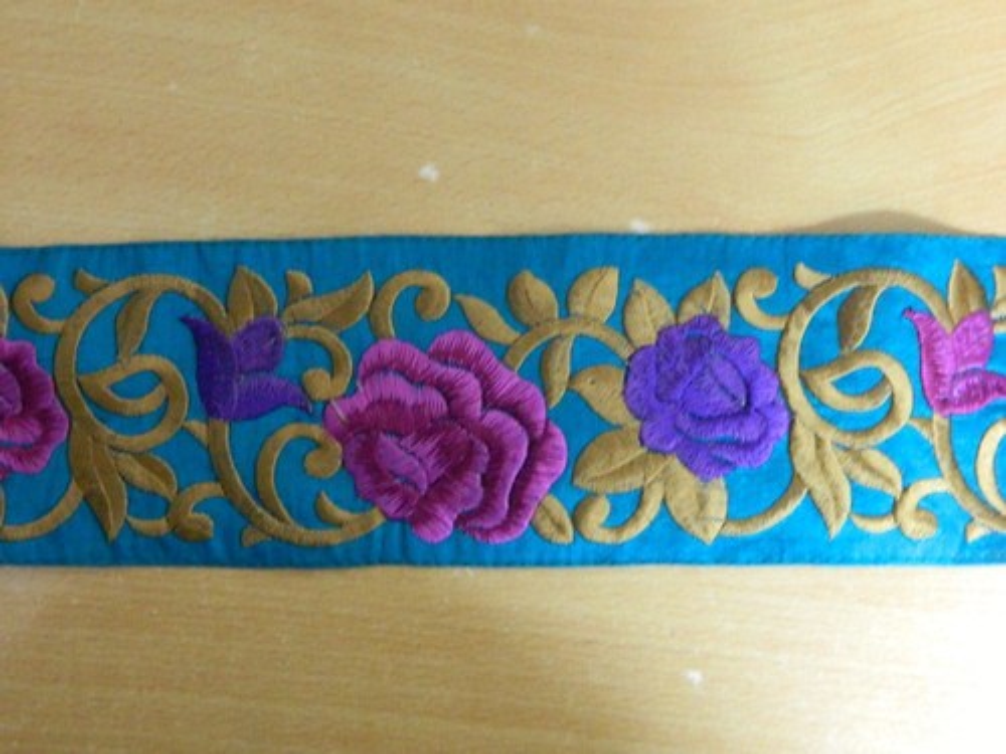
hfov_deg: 40.4
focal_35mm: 47
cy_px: 377
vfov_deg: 30.9
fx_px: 1366
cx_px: 503
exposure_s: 1/3
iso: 800
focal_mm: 8.4
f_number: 3.6
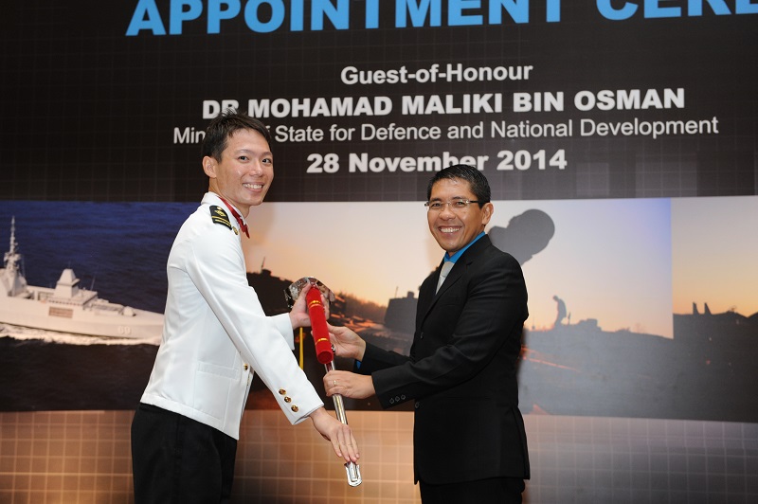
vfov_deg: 24.6
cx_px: 379
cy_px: 252
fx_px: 1157
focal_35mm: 55
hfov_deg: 36.3
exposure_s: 1/160
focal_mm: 55
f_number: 4.5
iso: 1600
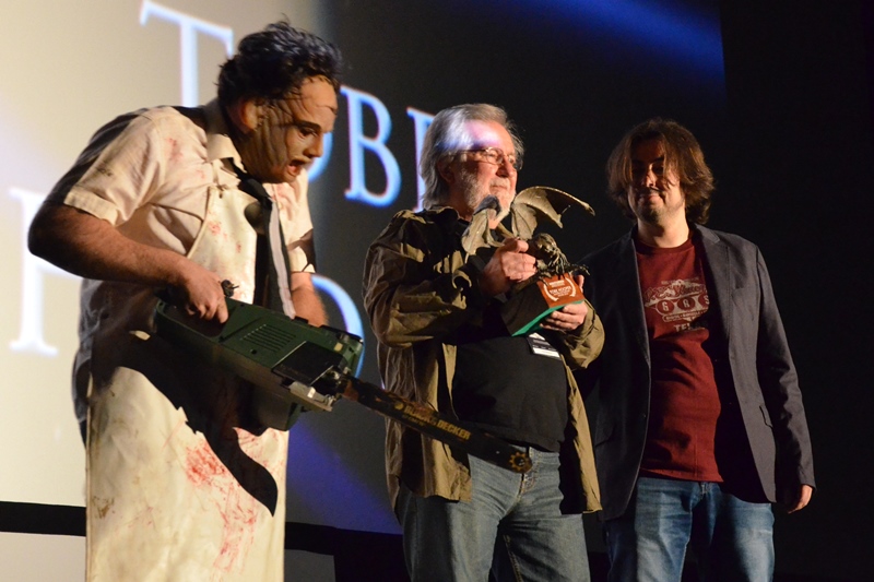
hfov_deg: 31.9
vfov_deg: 21.6
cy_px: 291
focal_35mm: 63
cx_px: 437
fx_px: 1529
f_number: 4.8
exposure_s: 1/25
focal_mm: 42
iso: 5000
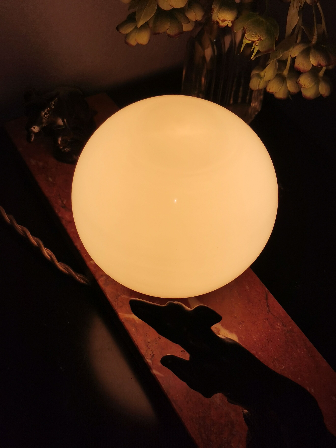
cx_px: 168
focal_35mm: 41
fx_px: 531
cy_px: 224
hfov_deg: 35.1
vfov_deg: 45.8
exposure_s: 1/1087
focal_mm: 5.58
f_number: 1.8
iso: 50
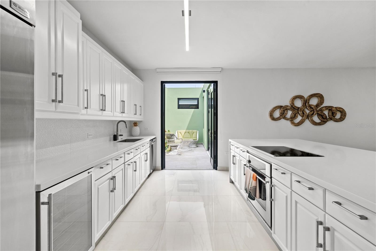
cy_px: 126
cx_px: 188
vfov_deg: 73.7
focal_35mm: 16
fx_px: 167
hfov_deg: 96.7
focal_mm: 16
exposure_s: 1/6
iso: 400
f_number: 9
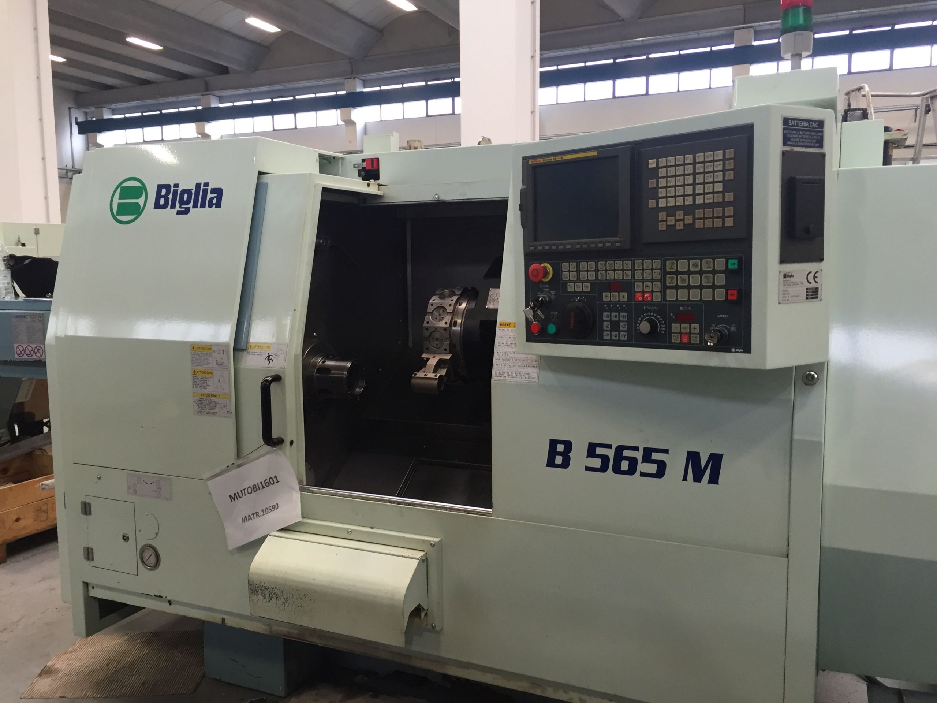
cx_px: 468
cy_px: 352
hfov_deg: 61.7
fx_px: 785
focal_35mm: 29
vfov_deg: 48.2
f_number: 2.2
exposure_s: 1/30
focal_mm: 4.15
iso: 40
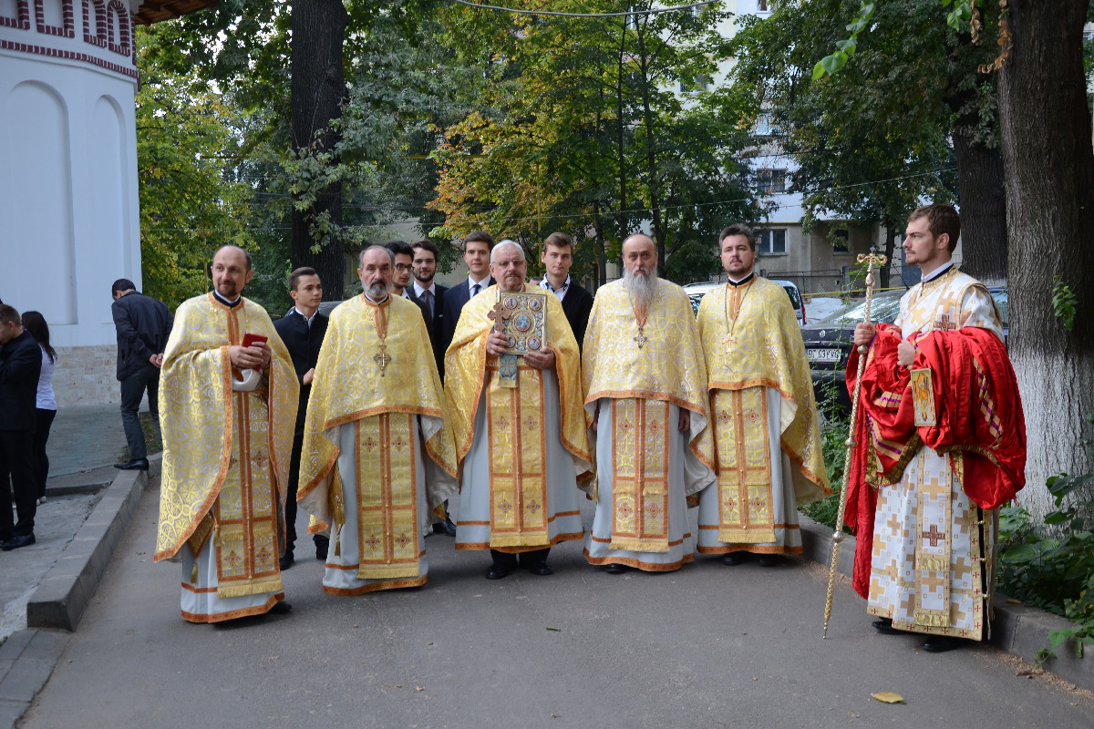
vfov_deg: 34.2
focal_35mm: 39
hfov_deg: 49.6
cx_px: 547
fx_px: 1185
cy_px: 364
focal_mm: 26
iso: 320
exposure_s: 1/100
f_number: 5
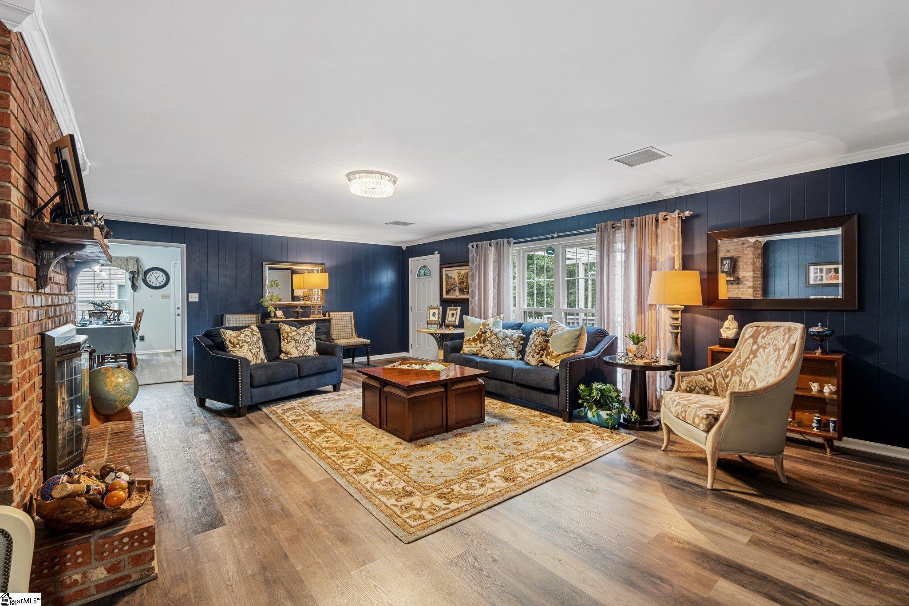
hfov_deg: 96.7
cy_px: 303
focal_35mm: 16
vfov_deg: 73.7
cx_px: 454
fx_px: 404
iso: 250
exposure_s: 1/2
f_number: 9
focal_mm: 16
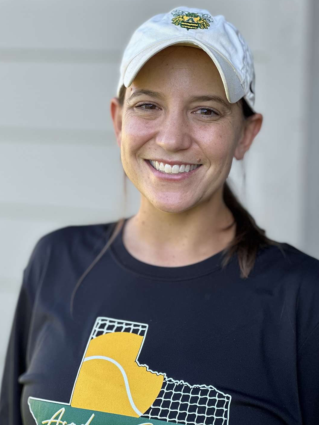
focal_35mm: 78
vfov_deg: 25.0
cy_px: 212
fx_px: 959
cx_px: 158
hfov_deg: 18.9
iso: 50
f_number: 2.8
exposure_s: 1/121
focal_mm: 9
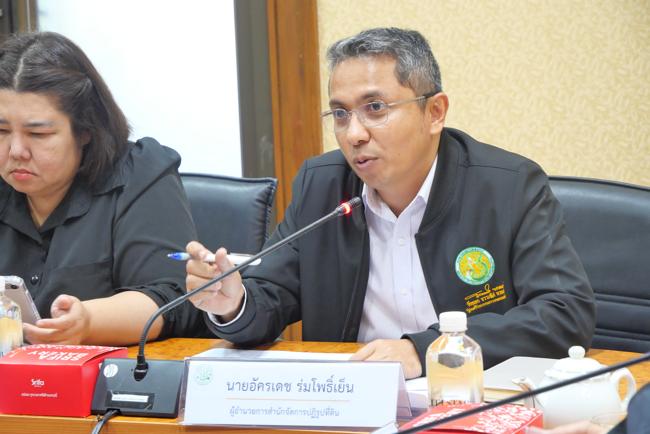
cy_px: 217
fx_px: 2240
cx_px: 325
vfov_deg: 11.1
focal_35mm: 124
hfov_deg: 16.5
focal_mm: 60
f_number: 5.6
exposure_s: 1/8
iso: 1600
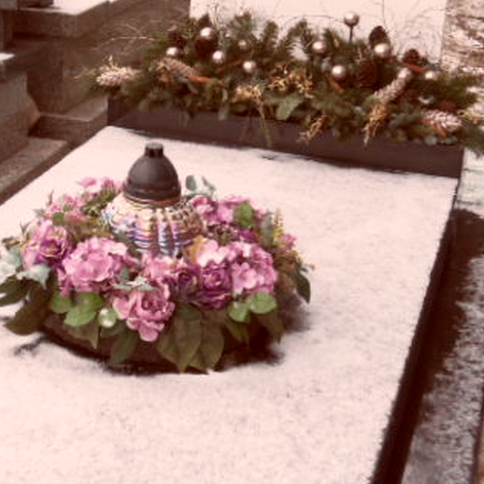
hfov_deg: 24.4
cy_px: 115
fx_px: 1091
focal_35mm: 69
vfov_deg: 24.7
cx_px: 65
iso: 100
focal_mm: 3.9
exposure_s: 1/90
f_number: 3.2
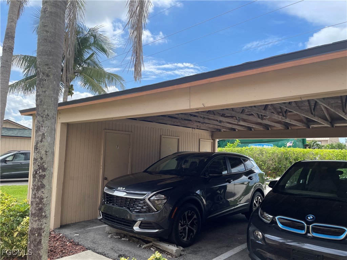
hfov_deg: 67.3
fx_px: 261
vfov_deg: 53.1
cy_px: 130
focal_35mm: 26
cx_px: 174
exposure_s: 1/2304
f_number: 1.6
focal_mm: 4.2
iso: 32
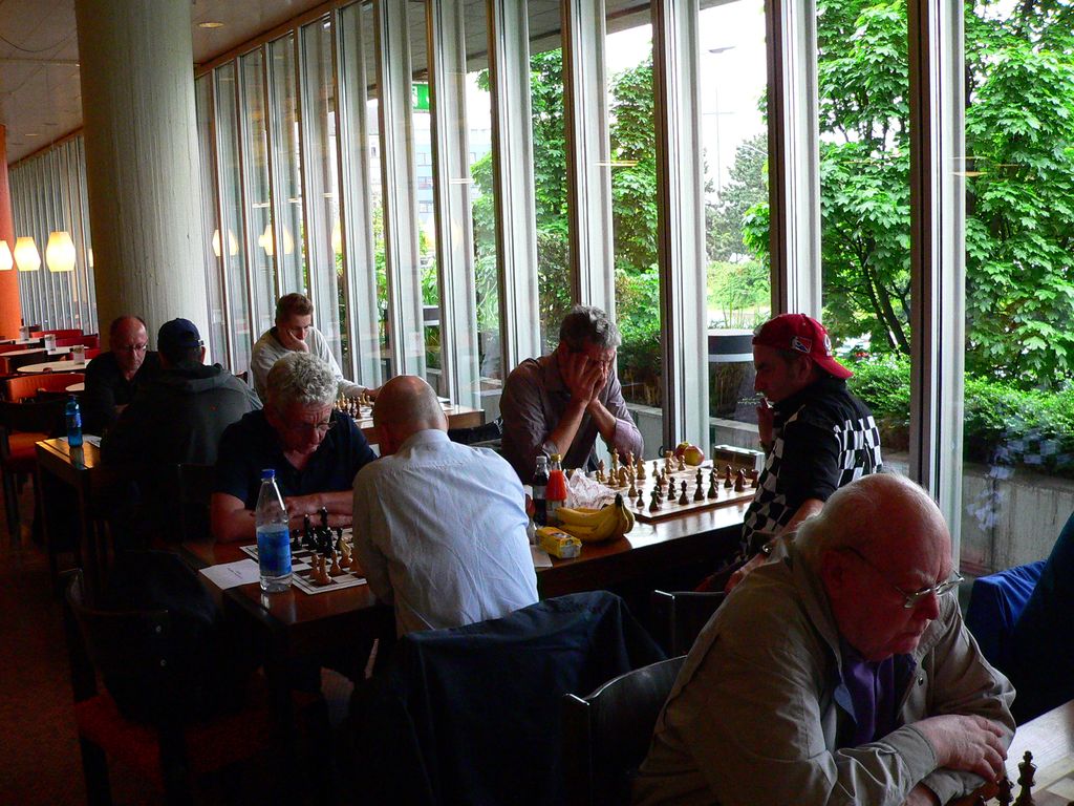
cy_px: 403
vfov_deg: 39.7
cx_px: 537
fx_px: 1117
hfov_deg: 51.4
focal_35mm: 36
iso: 400
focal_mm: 6
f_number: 2.8
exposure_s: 1/125
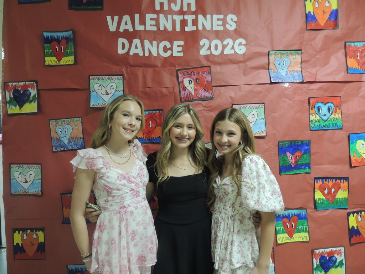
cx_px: 182
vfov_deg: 56.8
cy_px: 137
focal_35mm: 24
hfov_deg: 71.6
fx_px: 253
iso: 400
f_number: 3
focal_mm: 4.3
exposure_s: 1/30
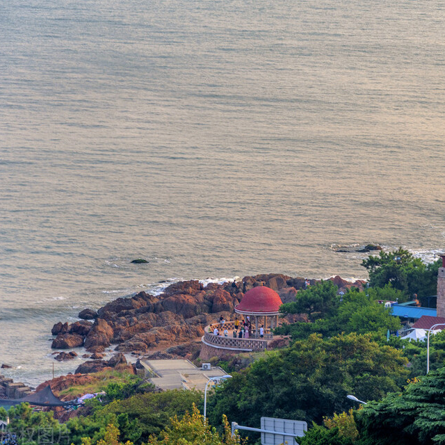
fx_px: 4174
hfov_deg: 6.1
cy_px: 172
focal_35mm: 287
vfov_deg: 6.1
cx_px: 414
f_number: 9
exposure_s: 1/80
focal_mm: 180
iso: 200
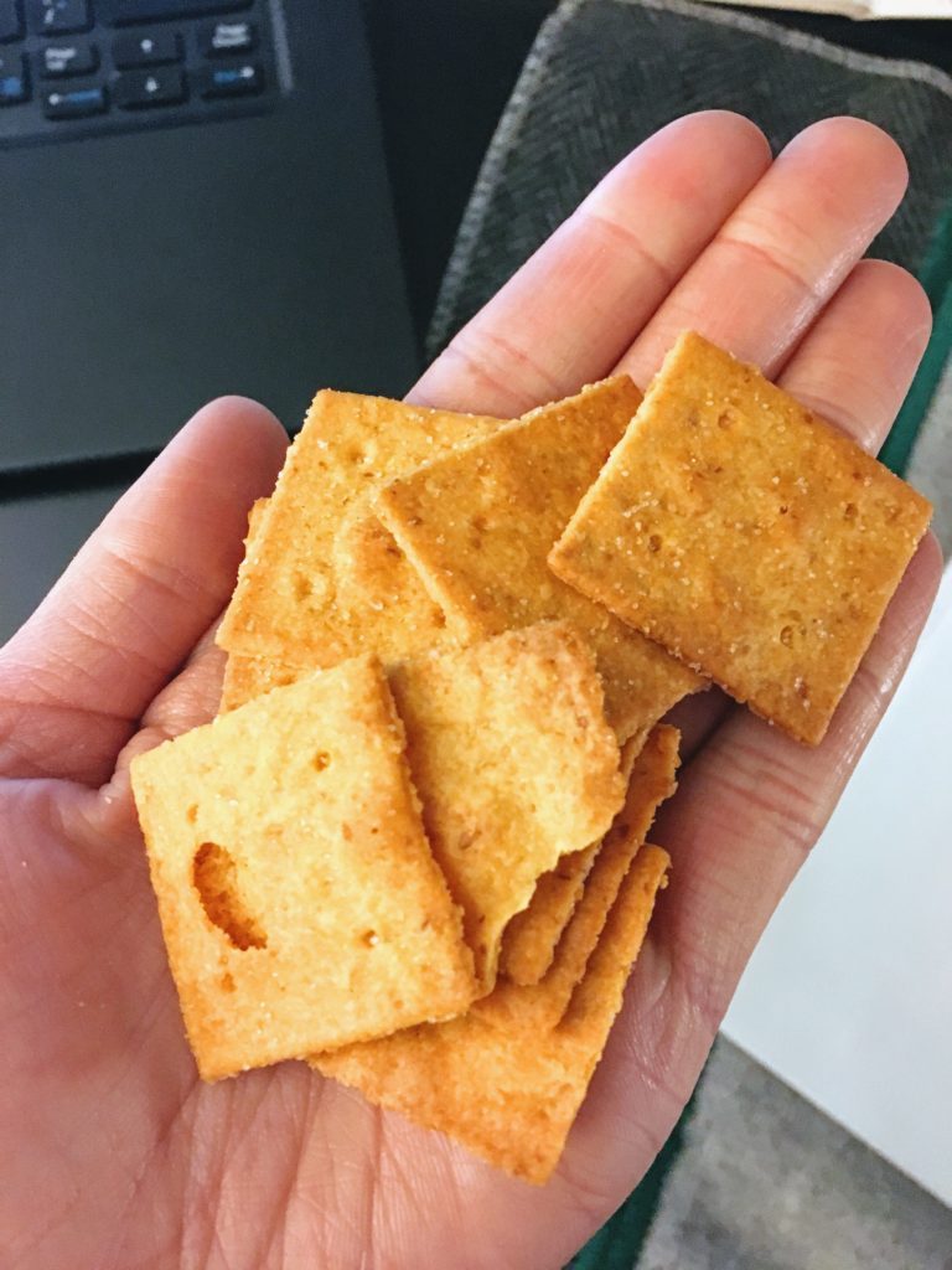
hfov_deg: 48.2
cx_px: 476
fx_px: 1063
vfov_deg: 61.7
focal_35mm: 29
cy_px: 635
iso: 250
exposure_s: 1/15
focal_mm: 4.15
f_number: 2.2
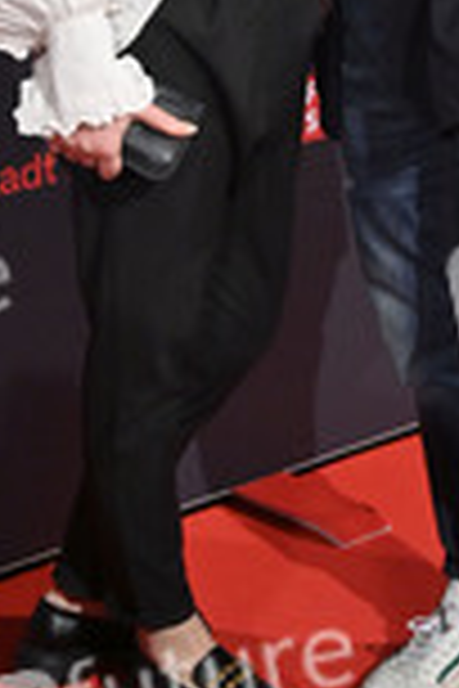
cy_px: 63
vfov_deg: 22.0
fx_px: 1727
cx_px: 270
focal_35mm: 90
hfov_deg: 15.1
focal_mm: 34.5
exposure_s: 1/200
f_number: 4
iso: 1000
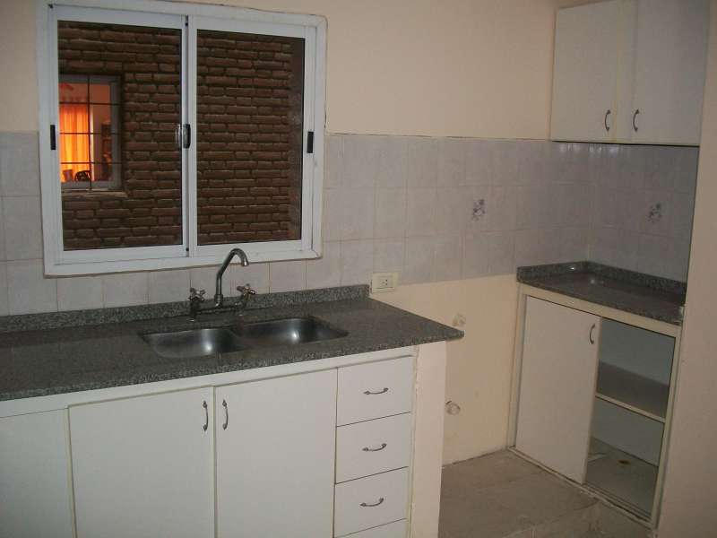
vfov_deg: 44.2
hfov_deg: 56.8
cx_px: 358
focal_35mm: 32
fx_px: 663
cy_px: 269
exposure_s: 1/60
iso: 160
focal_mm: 5.7
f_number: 2.9
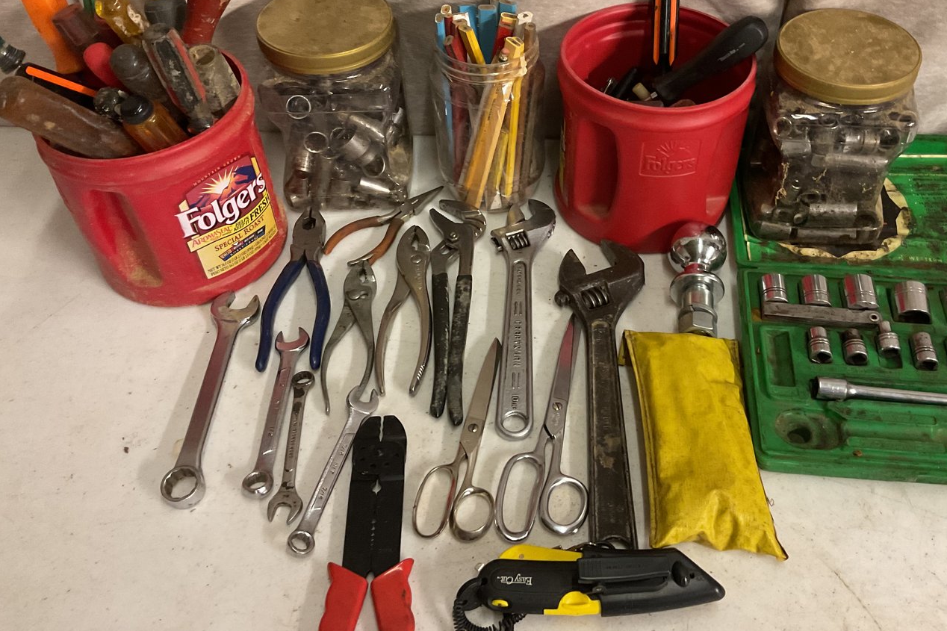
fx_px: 947
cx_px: 552
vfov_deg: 36.8
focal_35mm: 36
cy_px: 265
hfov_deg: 52.9
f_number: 1.8
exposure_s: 1/40
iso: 250
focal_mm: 3
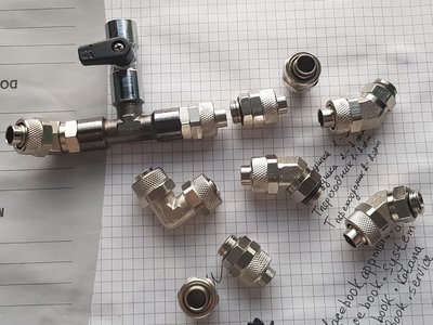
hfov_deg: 67.3
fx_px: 325
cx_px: 216
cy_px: 162
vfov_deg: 53.1
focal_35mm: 26
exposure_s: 1/12
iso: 200
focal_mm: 4.2
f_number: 1.7
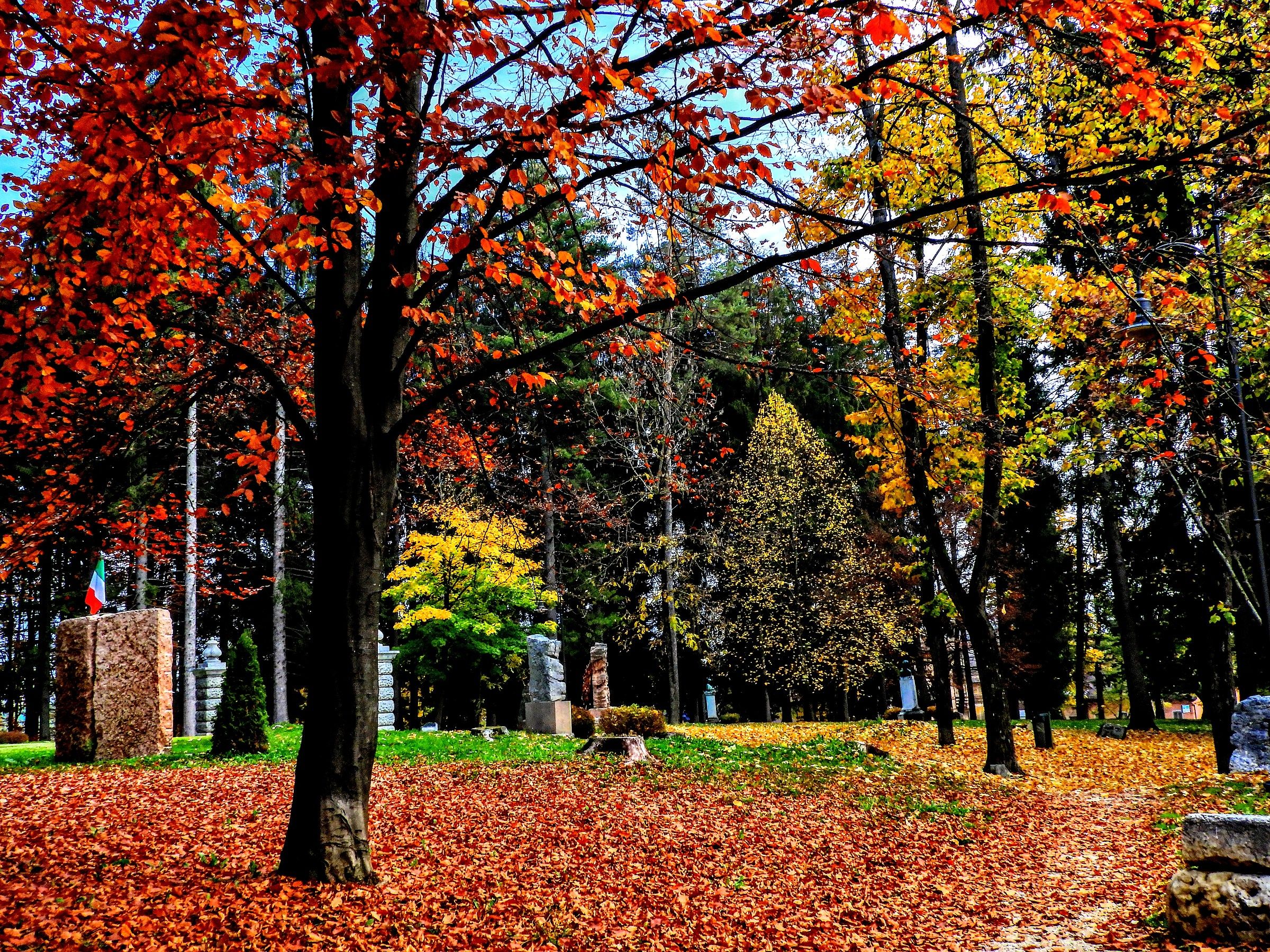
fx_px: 1211
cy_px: 476
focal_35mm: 33
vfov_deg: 42.9
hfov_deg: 55.4
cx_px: 635
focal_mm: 5.9
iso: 200
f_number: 5.7
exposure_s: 1/320
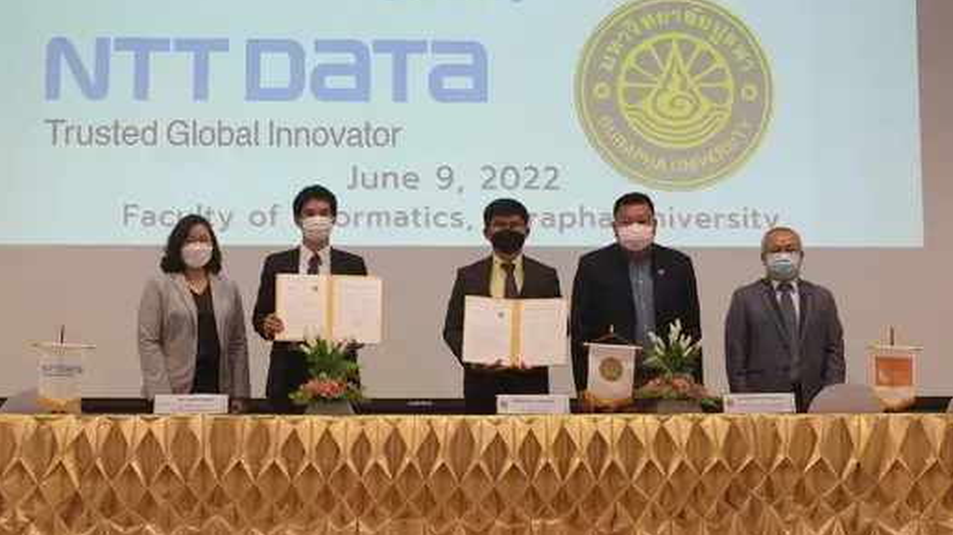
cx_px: 447
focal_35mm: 57
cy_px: 258
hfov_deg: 36.6
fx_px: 1440
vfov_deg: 21.1
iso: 200
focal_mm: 24.3
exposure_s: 1/45
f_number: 3.2
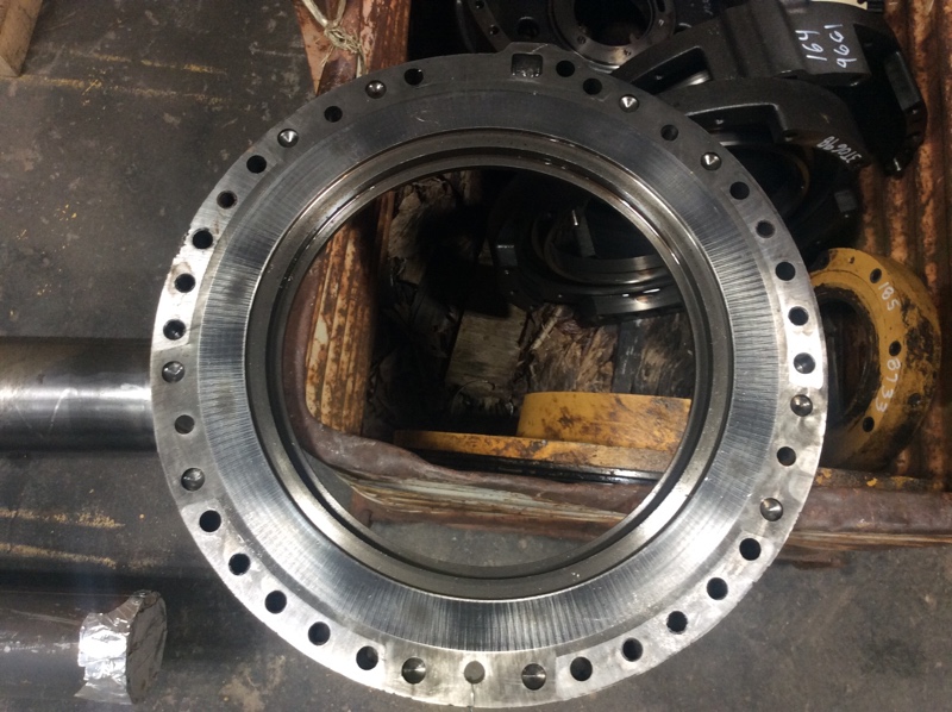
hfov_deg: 56.9
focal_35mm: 32
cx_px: 476
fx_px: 879
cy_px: 356
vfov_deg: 44.1
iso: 64
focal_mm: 3.3
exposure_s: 1/24
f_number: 2.4
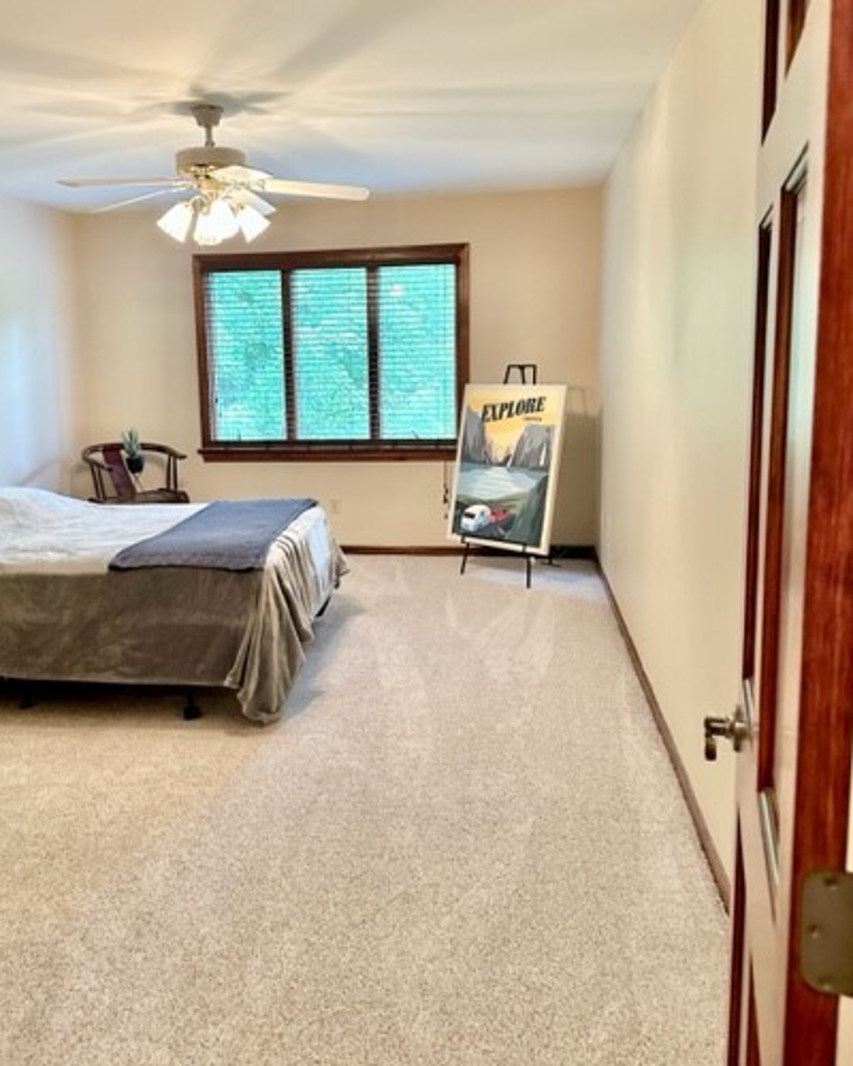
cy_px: 478
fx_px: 947
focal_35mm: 30
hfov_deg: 48.2
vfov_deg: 58.6
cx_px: 343
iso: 250
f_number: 1.78
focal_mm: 6.86
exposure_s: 1/60
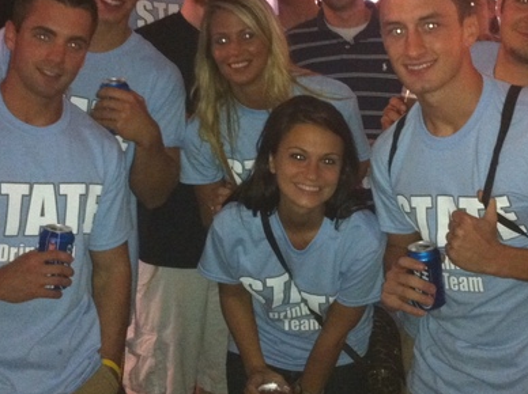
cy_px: 126
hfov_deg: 29.8
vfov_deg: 22.4
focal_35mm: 65
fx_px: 990
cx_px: 294
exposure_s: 1/15
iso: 500
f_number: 2.8
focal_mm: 3.85
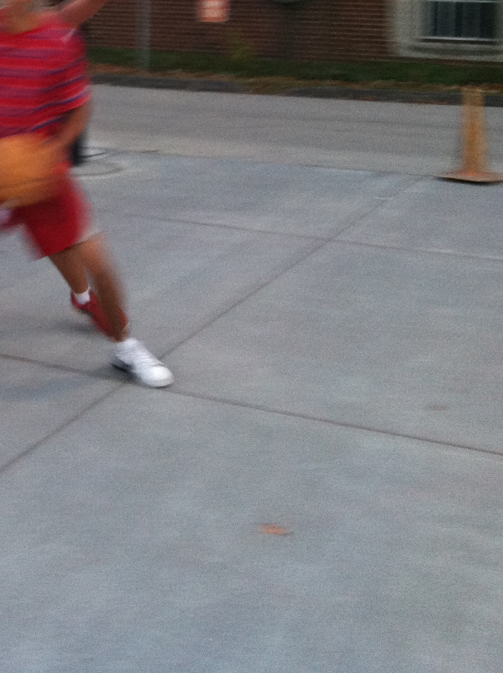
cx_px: 4
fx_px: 1380
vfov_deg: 26.1
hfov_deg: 20.0
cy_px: 3
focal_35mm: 71
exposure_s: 1/15
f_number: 2.8
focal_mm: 3.85
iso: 160
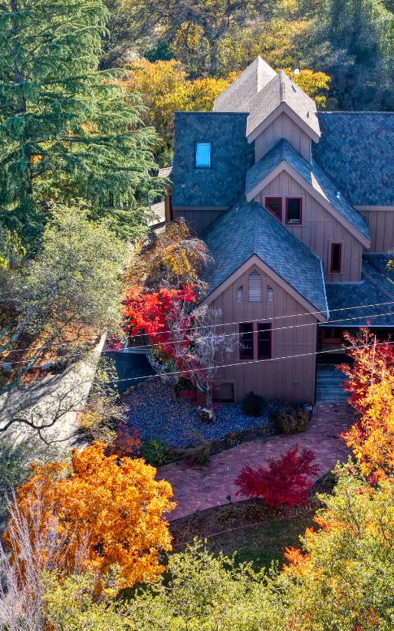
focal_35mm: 52
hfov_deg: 24.7
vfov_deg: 38.7
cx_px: 259
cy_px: 255
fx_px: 894
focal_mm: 10.26
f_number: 4.5
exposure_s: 1/100
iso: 100
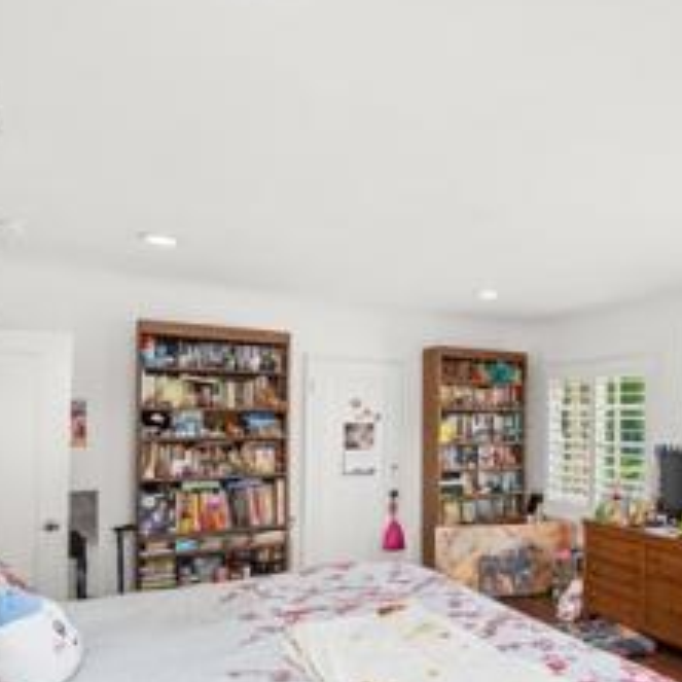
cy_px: 420
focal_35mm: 26
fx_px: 580
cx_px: 525
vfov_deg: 60.3
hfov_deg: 57.3
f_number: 7.1
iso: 400
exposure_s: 1/2.5
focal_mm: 15
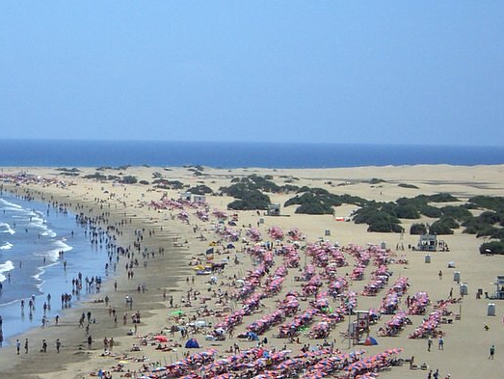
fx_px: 3249
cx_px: 190
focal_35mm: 223
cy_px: 200
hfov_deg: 8.9
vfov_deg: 6.7
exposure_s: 1/400
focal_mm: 18.6
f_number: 8.3
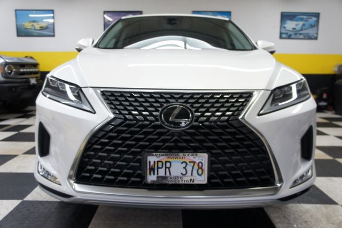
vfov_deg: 43.6
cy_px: 114
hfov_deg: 62.0
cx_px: 171
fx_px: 285
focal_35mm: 30
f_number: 4
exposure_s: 1/30
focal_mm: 20
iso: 250
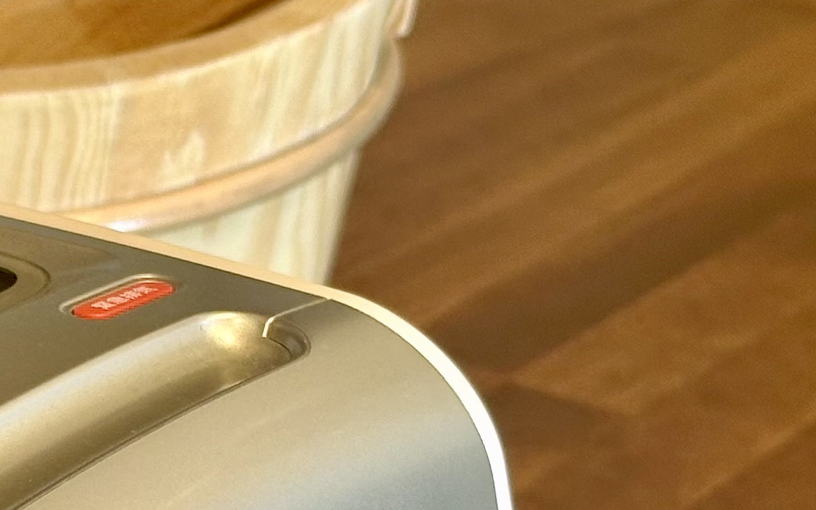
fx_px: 3759
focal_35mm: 169
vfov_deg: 7.7
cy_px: 581
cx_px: -376
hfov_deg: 11.9
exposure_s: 1/50
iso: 125
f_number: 1.78
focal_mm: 6.86
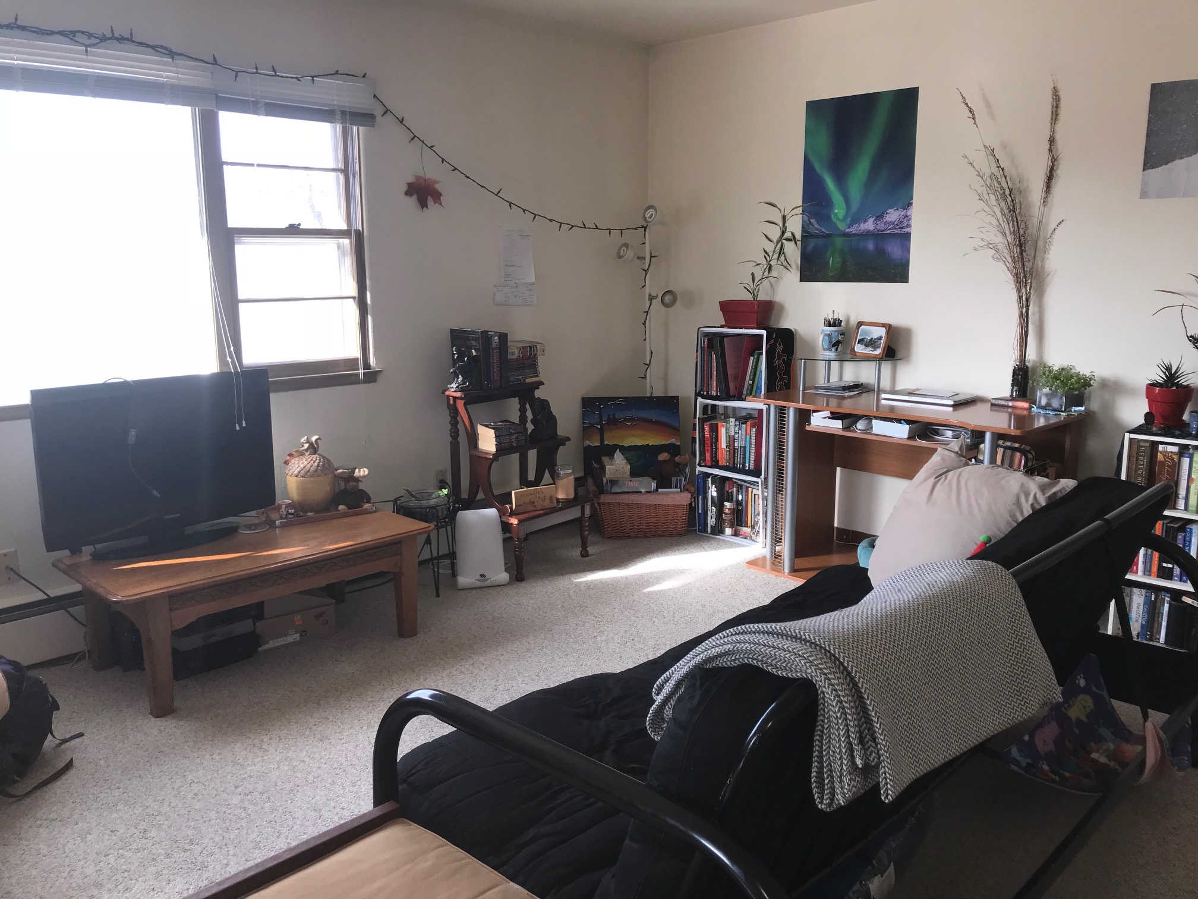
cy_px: 450
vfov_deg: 49.7
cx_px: 599
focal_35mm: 28
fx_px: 969
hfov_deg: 63.4
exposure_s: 1/87
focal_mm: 3.99
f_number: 1.8
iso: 20
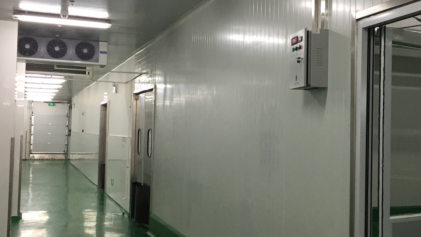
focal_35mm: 49
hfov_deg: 41.9
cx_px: 256
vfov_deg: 24.4
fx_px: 547
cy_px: 116
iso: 64
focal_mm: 4.15
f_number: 2.2
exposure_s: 1/33
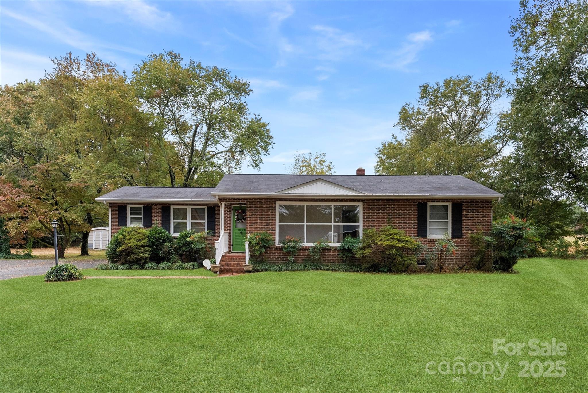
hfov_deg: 73.7
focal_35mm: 24
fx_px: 392
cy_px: 196
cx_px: 294
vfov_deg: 53.2
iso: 1250
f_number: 8
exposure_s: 1/500
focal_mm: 24
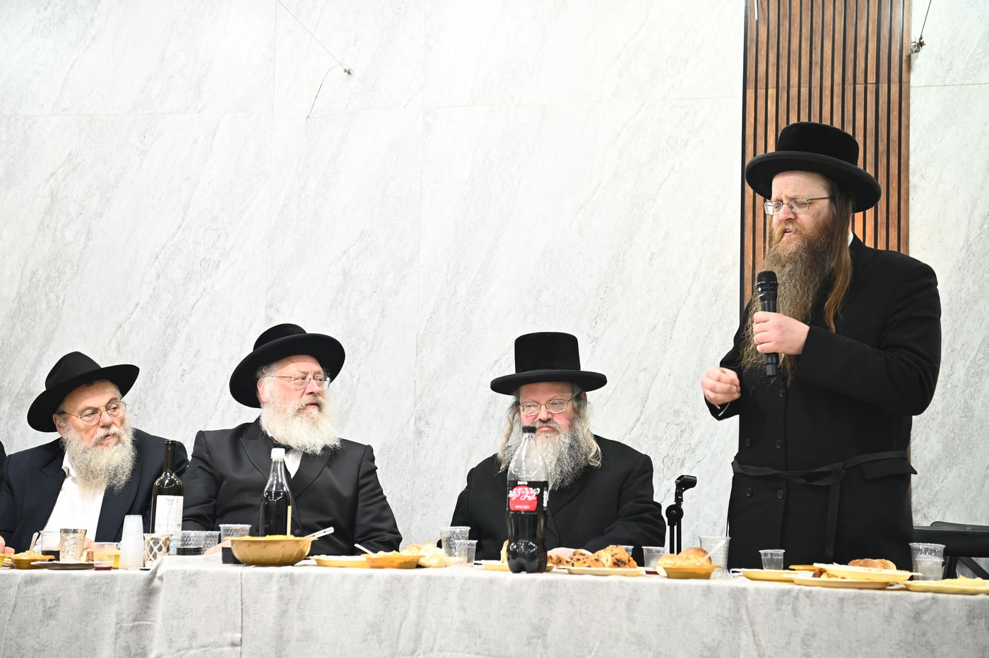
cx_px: 494
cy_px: 329
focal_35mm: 56
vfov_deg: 24.2
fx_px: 1538
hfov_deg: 35.7
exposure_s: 1/160
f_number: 4
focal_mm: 56
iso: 1600
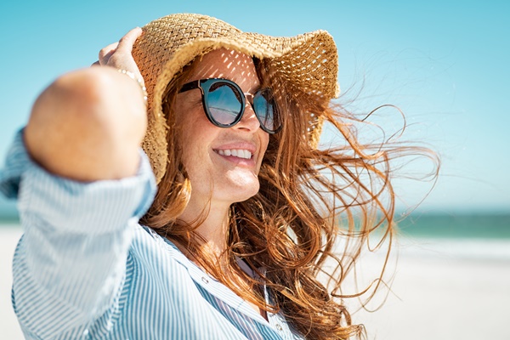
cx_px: 255
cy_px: 170
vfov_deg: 22.6
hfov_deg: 33.4
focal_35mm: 60
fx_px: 850
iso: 64
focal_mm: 50
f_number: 2.8
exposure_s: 1/1250
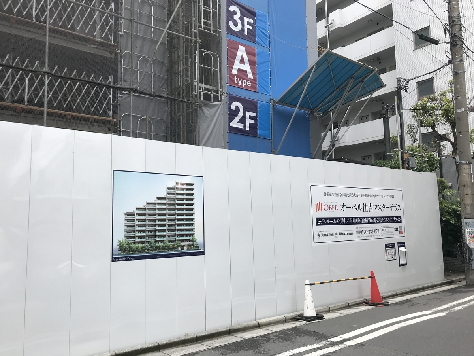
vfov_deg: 49.7
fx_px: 383
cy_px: 178
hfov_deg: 63.4
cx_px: 237
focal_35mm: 28
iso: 20
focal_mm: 3.99
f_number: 1.8
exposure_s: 1/870
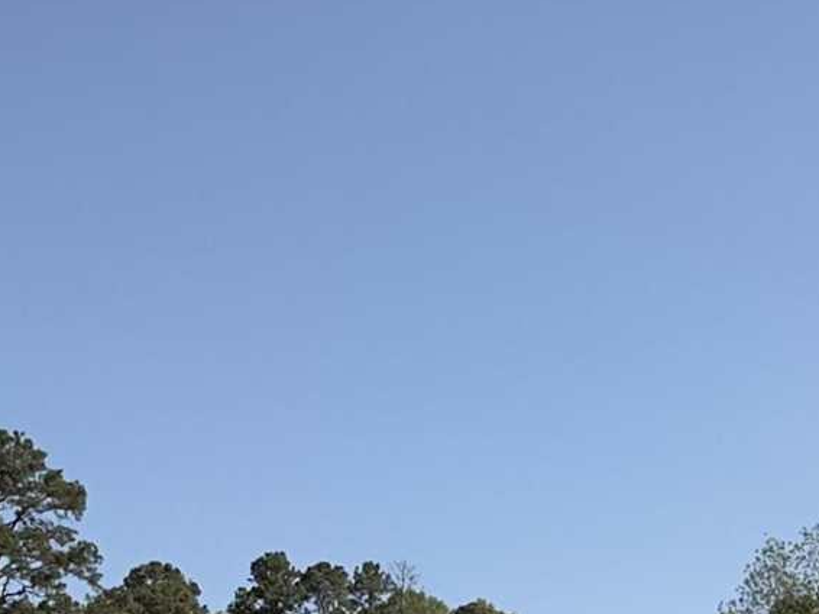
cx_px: 320
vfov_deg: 18.1
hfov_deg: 25.6
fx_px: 1797
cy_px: 804
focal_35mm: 76
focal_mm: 2.22
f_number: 2.2
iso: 50
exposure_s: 1/3289
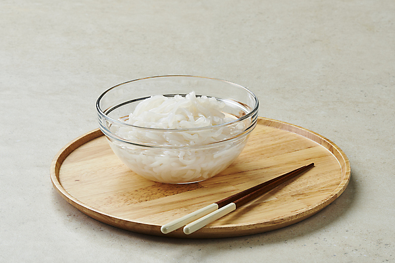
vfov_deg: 13.0
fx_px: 1152
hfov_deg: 19.5
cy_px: 132
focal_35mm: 105
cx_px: 198
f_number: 18
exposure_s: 1/125
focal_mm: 105
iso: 100
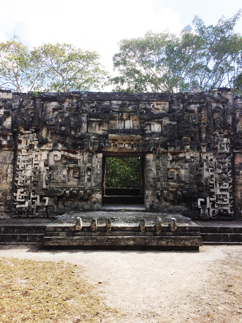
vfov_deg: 61.7
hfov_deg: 48.2
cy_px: 162
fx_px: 270
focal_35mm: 29
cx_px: 121
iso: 32
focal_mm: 4.15
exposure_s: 1/1414
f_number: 2.2
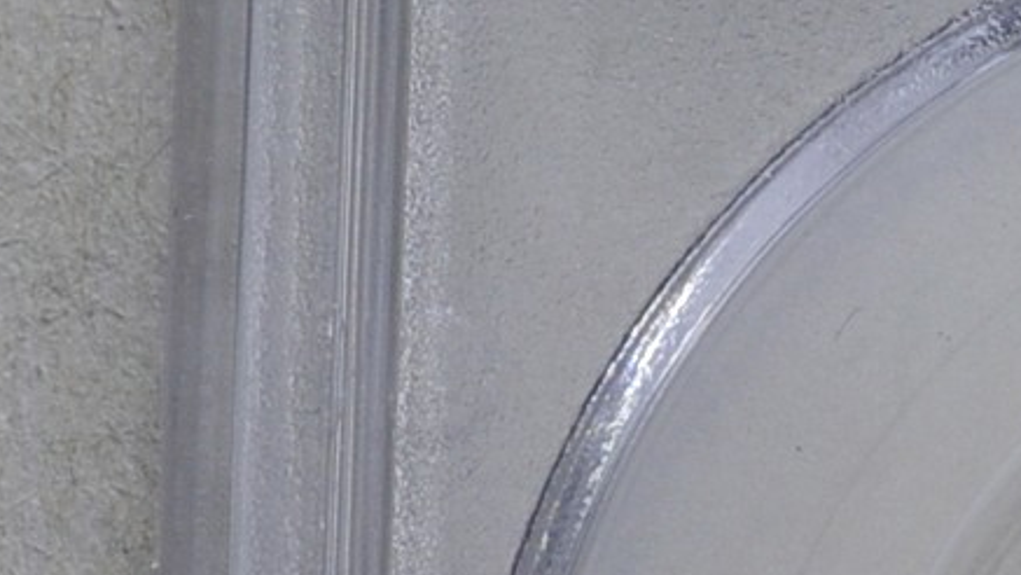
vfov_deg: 4.3
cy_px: 463
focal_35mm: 283
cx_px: 1533
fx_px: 7663
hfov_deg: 7.5
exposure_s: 1/250
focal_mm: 32
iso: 400
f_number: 14
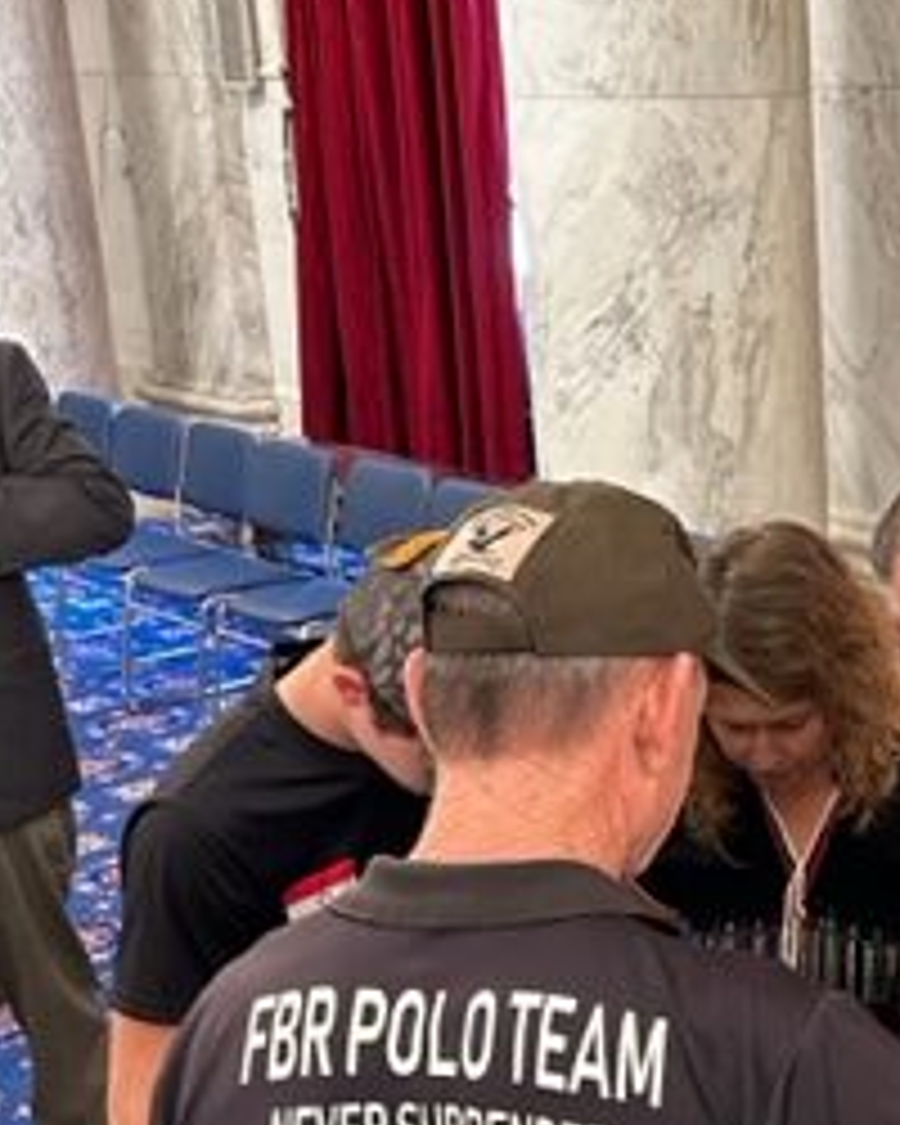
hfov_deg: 22.2
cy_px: 760
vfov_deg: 28.9
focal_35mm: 65
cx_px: 986
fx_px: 2164
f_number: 1.5
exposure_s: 1/60
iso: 250
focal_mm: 5.7
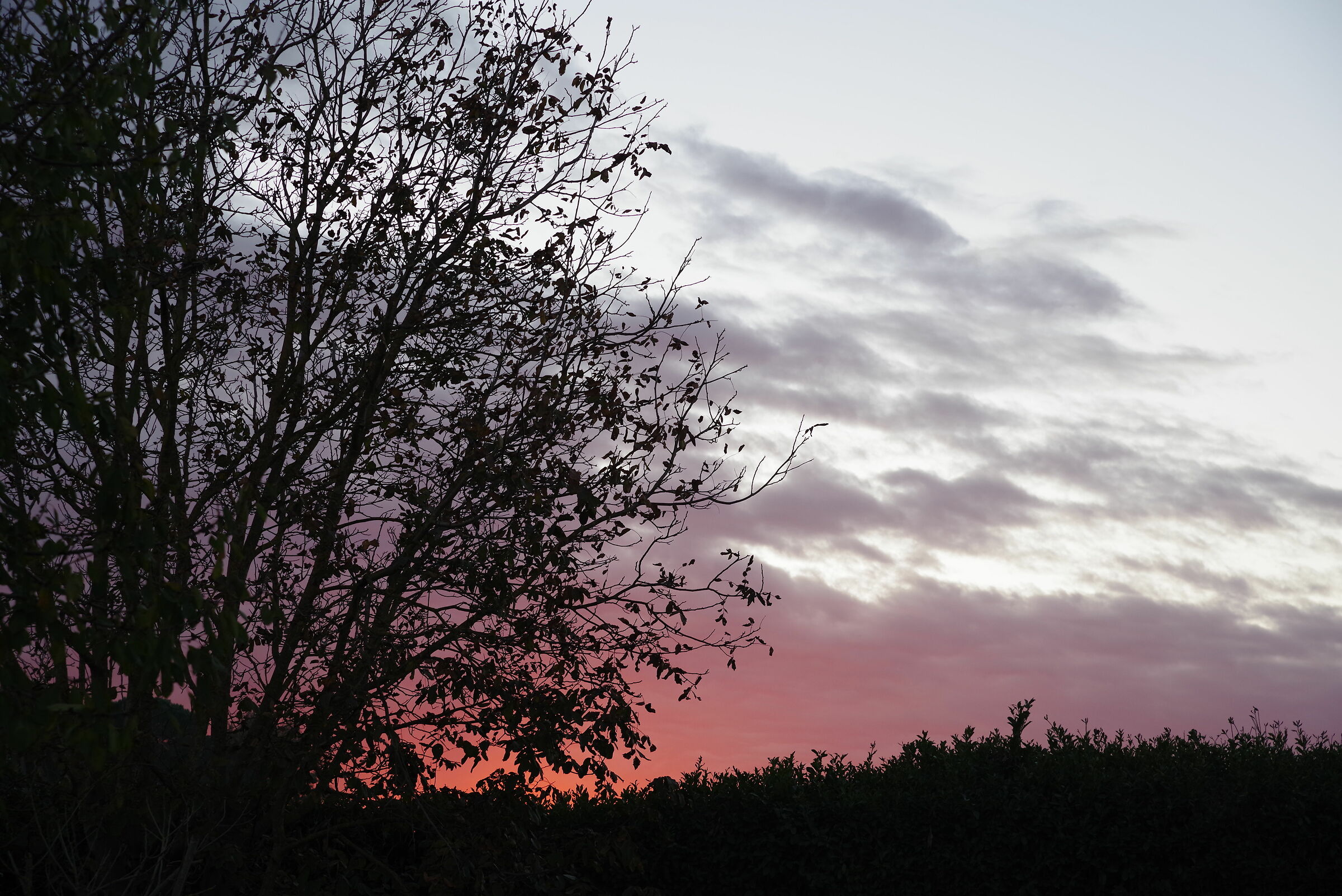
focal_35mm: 70
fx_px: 2610
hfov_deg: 28.8
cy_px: 448
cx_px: 671
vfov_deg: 19.5
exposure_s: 1/100
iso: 400
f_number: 5
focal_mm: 70
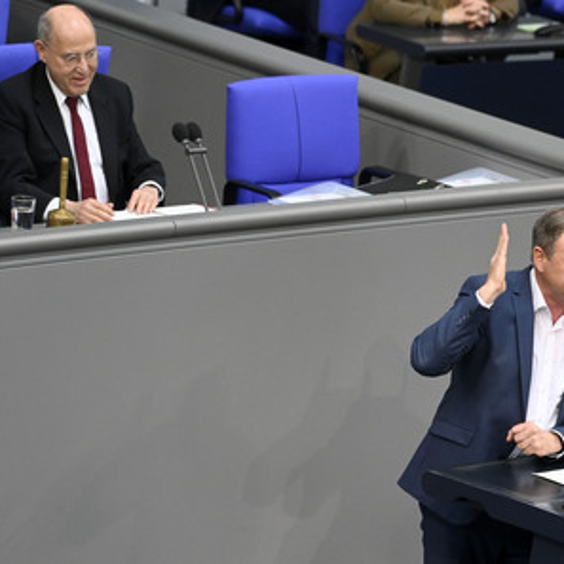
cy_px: 281
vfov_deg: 5.7
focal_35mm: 309
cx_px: 385
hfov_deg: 5.7
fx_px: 5696
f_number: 5.6
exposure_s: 1/500
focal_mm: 240
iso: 10000
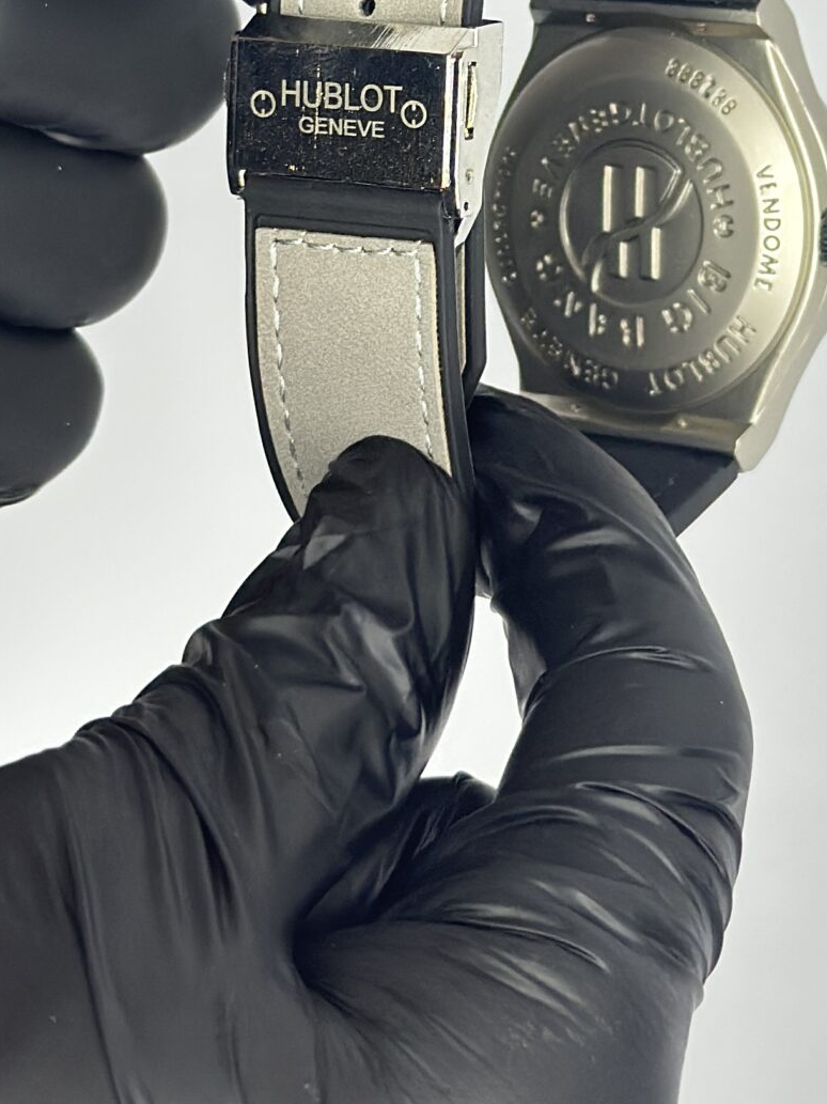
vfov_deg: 16.3
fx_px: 3793
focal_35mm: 119
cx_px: 646
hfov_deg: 12.4
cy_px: 60
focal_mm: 6.86
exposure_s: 1/60
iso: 160
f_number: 1.78
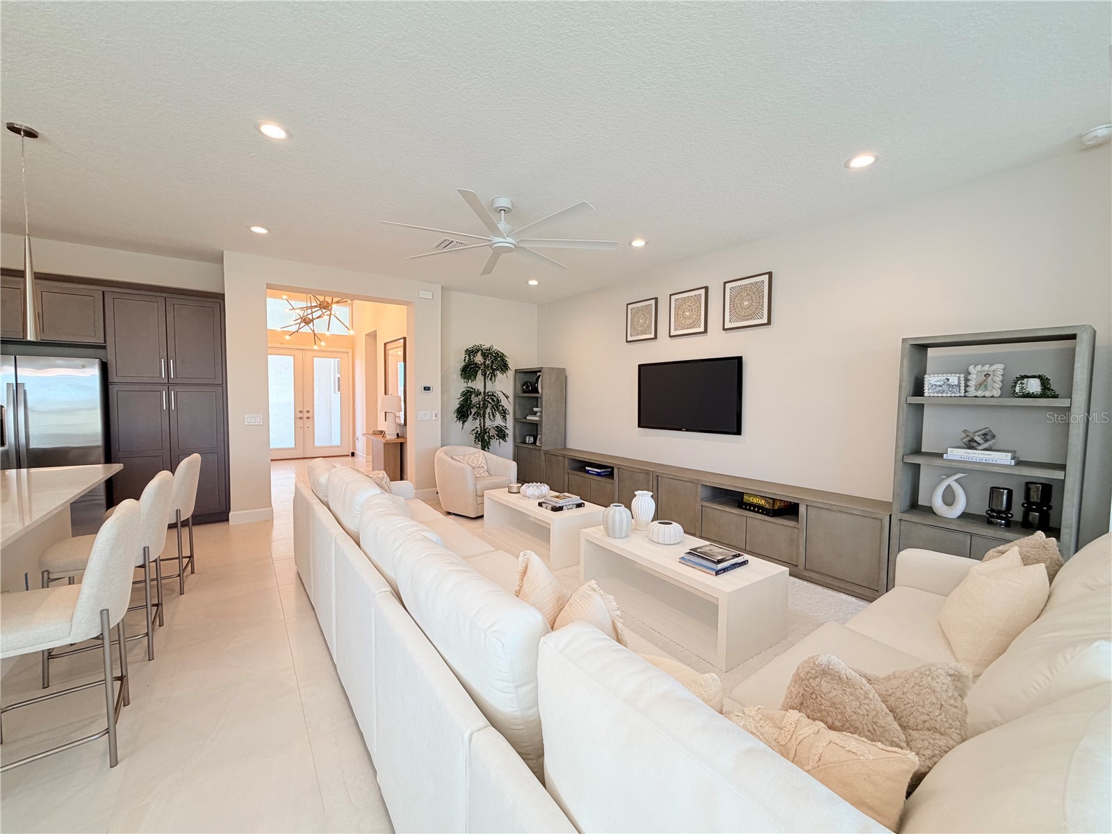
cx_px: 556
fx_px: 450
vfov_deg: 85.7
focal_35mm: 14
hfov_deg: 102.1
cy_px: 417
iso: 100
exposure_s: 1/120
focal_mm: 2.22
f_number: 2.2
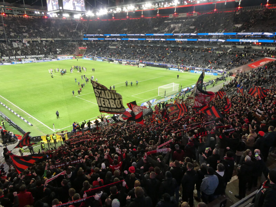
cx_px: 138
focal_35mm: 24
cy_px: 104
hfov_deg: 71.6
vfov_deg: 56.8
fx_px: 191
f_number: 3.3
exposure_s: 1/60
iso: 320
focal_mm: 4.3
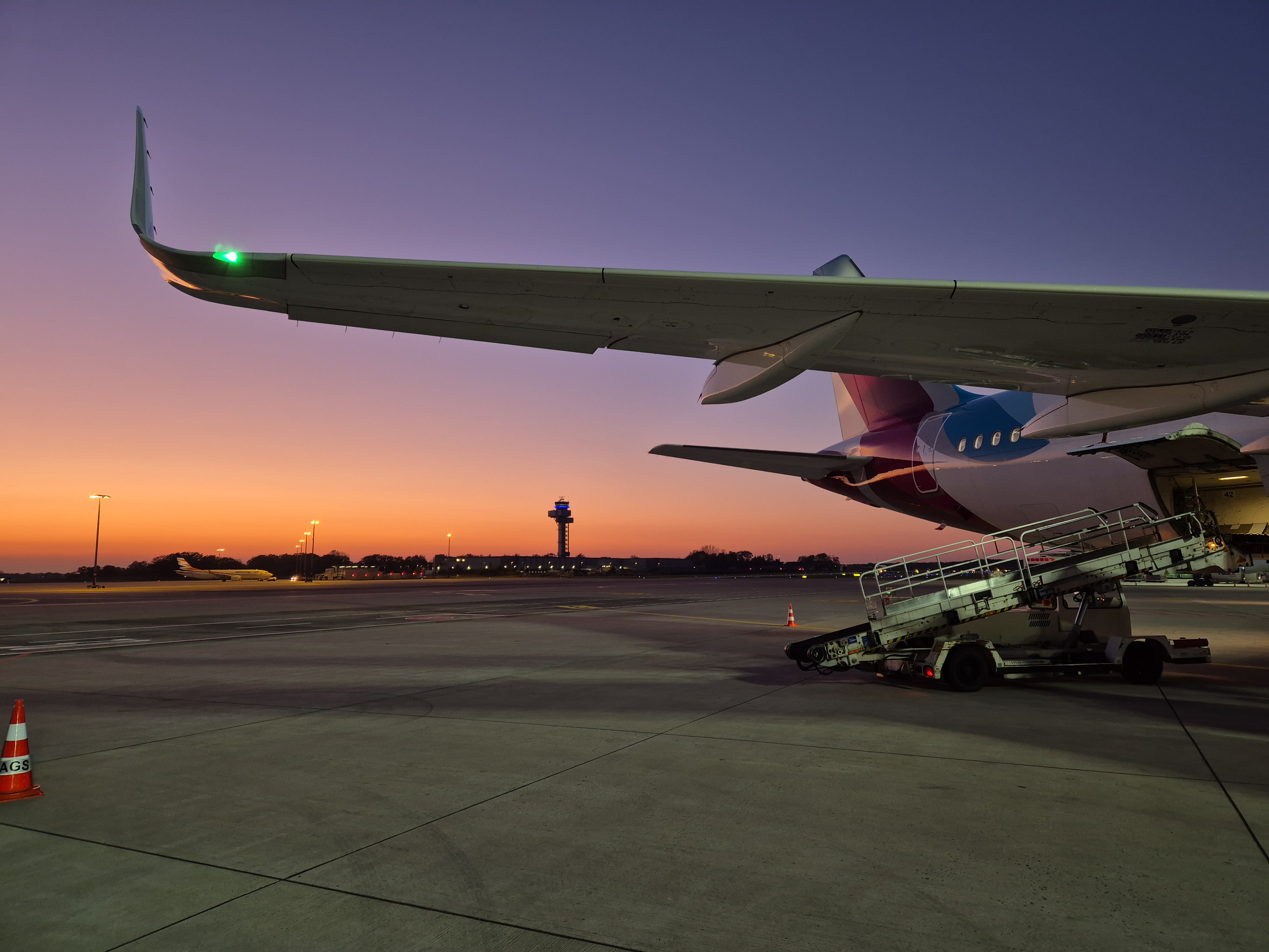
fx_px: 843
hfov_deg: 73.9
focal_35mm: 23
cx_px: 634
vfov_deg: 58.9
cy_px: 476
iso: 160
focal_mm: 5.4
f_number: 1.8
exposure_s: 1/50
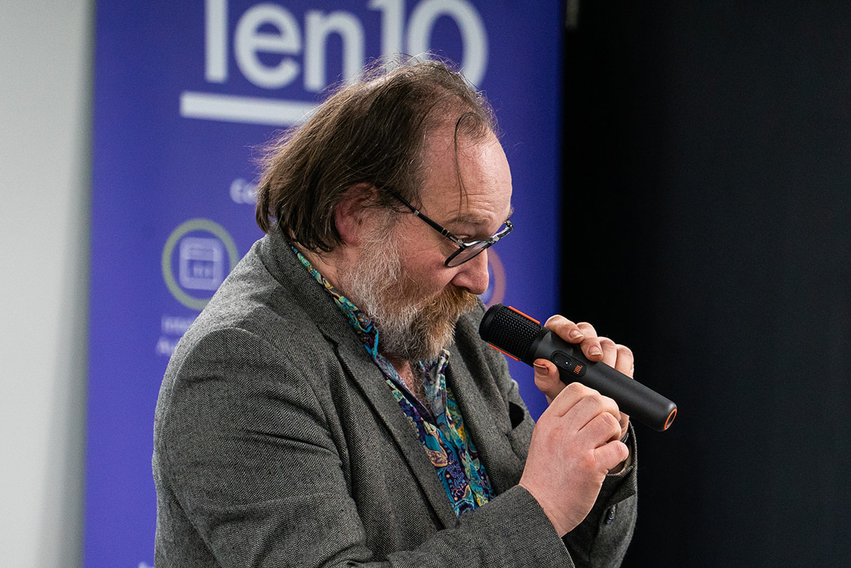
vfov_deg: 5.0
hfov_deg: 7.5
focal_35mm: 276
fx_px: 6526
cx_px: 511
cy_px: 350
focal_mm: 209
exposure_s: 1/160
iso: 3200
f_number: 5.6
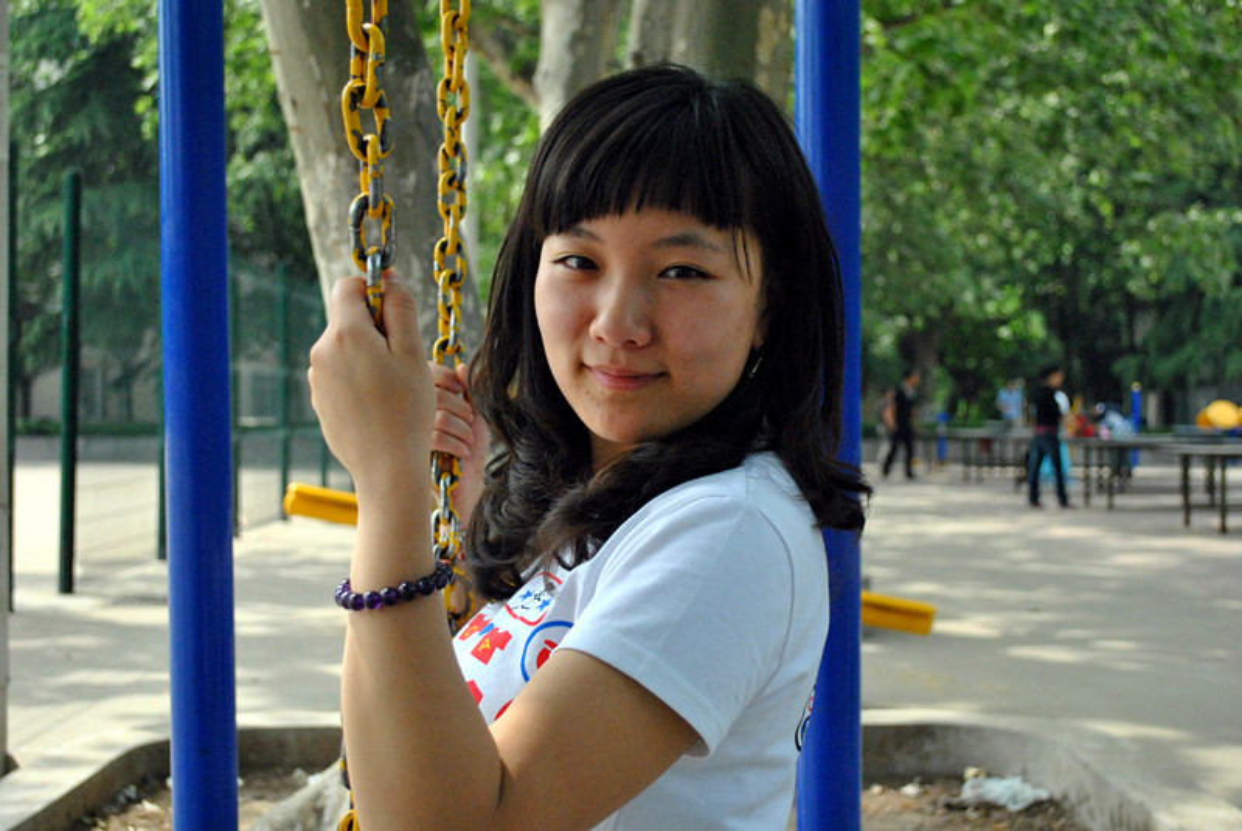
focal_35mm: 52
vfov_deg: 25.8
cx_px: 621
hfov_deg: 37.8
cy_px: 416
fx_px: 1813
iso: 1250
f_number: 5
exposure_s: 1/2000
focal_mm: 35
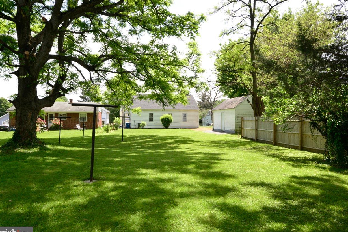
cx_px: 175
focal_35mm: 26
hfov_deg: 69.4
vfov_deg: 49.6
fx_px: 251
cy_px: 119
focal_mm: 25
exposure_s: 1/200
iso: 1000
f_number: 18
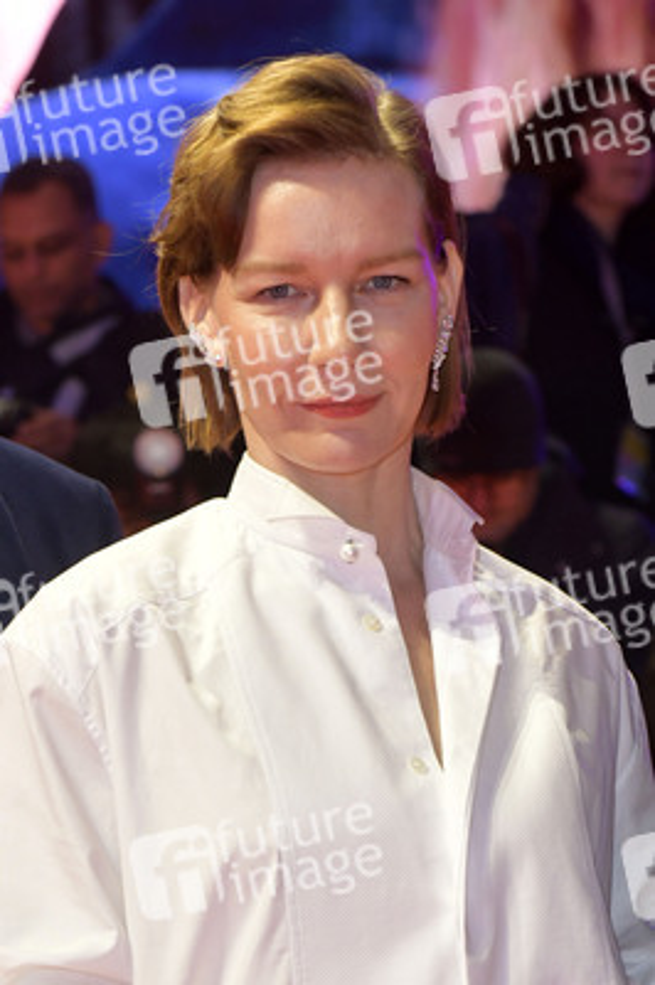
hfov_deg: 19.4
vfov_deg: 28.9
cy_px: 492
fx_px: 1914
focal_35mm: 70
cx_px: 328
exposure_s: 1/200
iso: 1250
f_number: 5.6
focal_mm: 70
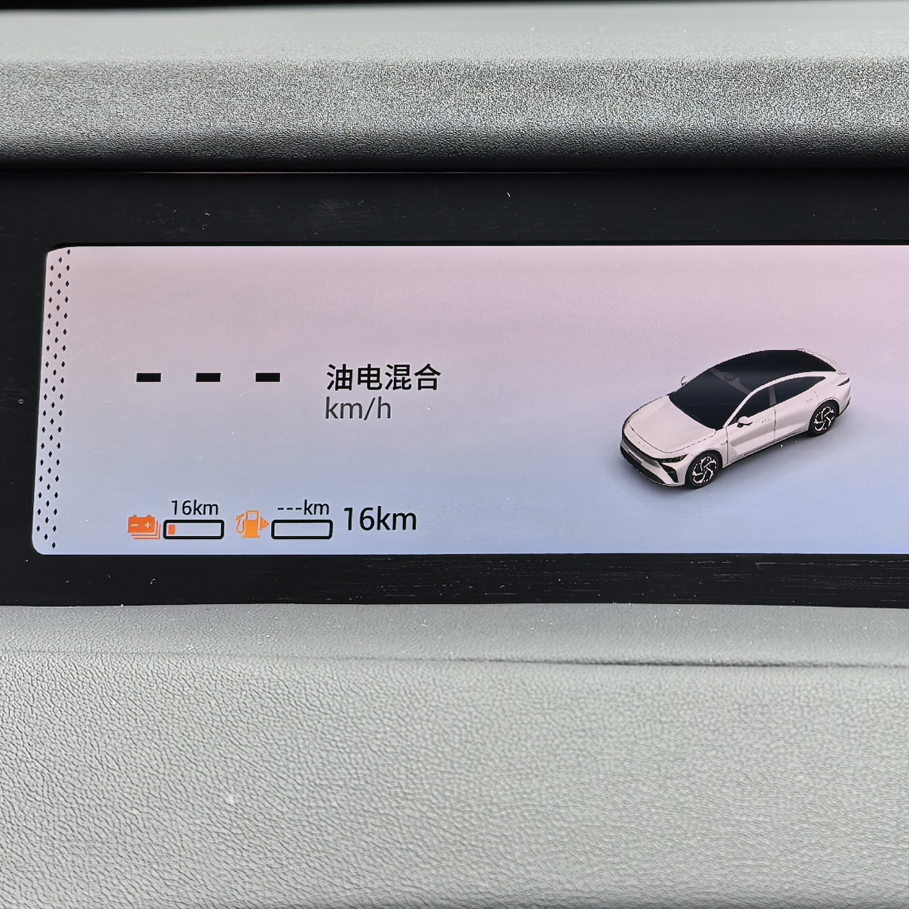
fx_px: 2139
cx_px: 750
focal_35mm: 72
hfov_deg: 23.6
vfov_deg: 23.8
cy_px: 248
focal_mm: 8.5
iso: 125
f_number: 2
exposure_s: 1/100
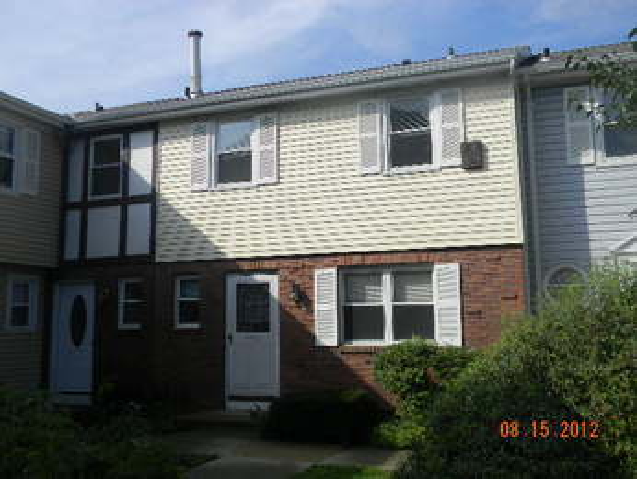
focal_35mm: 36
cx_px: 318
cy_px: 240
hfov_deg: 51.3
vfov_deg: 39.7
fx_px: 663
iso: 80
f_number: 7.4
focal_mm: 6.4
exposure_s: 1/205
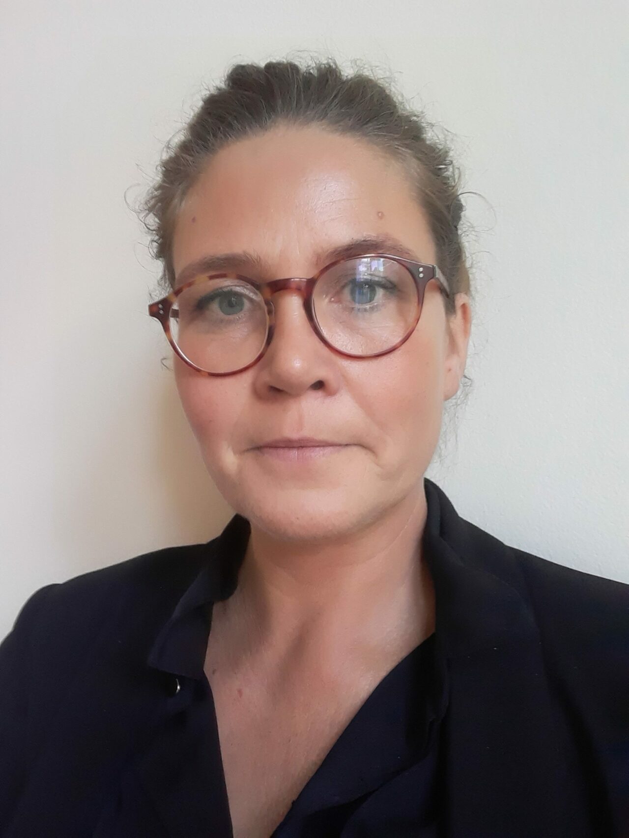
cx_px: 314
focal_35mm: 32
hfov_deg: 44.2
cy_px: 419
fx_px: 775
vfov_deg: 56.8
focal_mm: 2.66
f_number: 2
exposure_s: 1/33
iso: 250
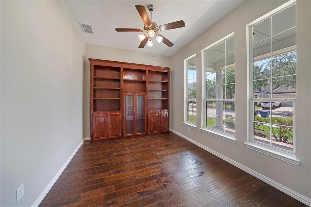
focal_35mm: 12
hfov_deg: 112.6
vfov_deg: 90.0
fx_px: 104
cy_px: 104
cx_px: 156
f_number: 11
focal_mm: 12
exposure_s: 1/4
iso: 100
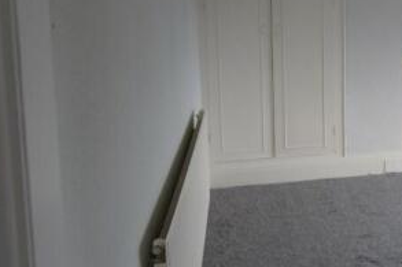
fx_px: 525
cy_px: 40
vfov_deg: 27.8
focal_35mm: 47
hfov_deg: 38.8
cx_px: 367
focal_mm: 14
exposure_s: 1/60
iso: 400
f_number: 3.5
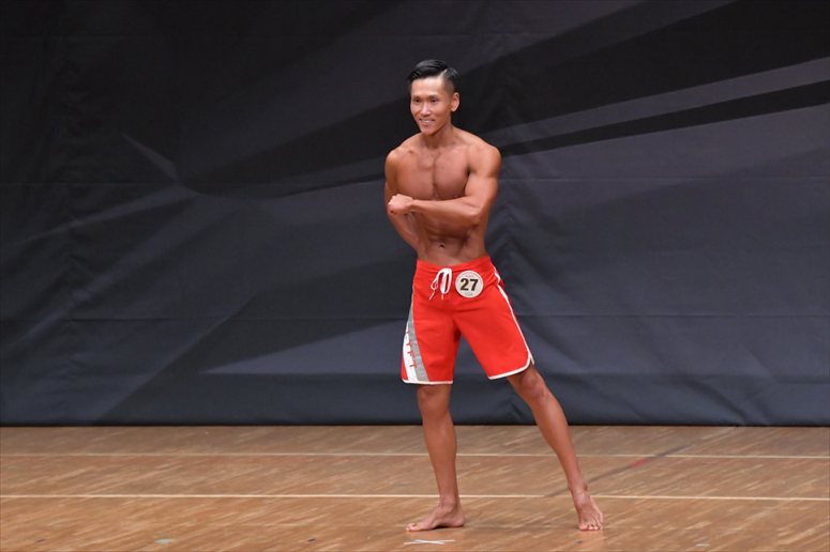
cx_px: 415
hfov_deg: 7.2
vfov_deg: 4.8
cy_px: 276
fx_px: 6568
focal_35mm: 285
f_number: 5.6
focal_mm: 190
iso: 6400
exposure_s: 1/400
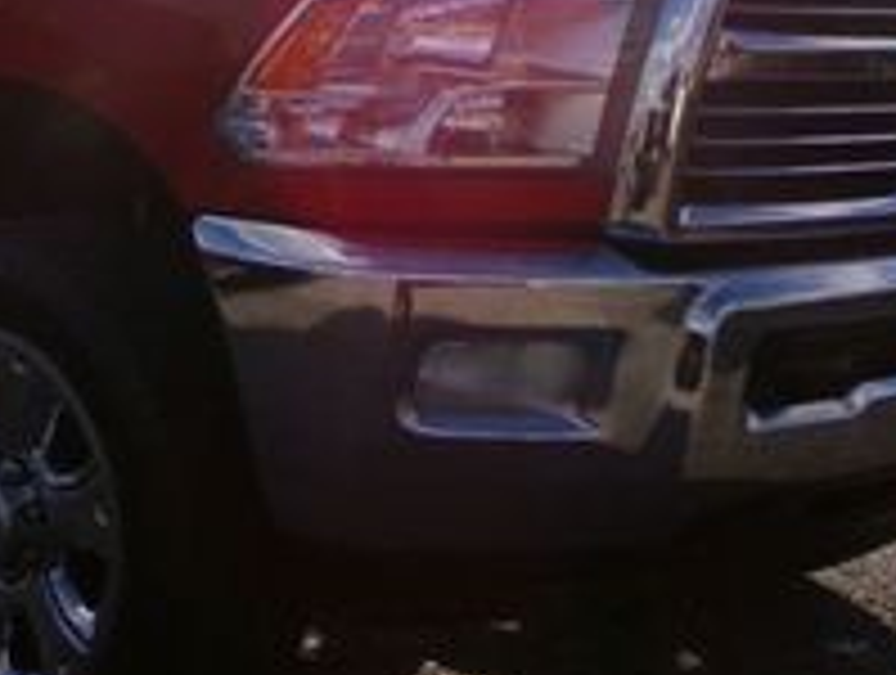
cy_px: 238
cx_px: 23
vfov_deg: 19.2
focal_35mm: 77
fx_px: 1997
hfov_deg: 24.3
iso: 100
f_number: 3.7
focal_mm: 4.3
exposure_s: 1/800
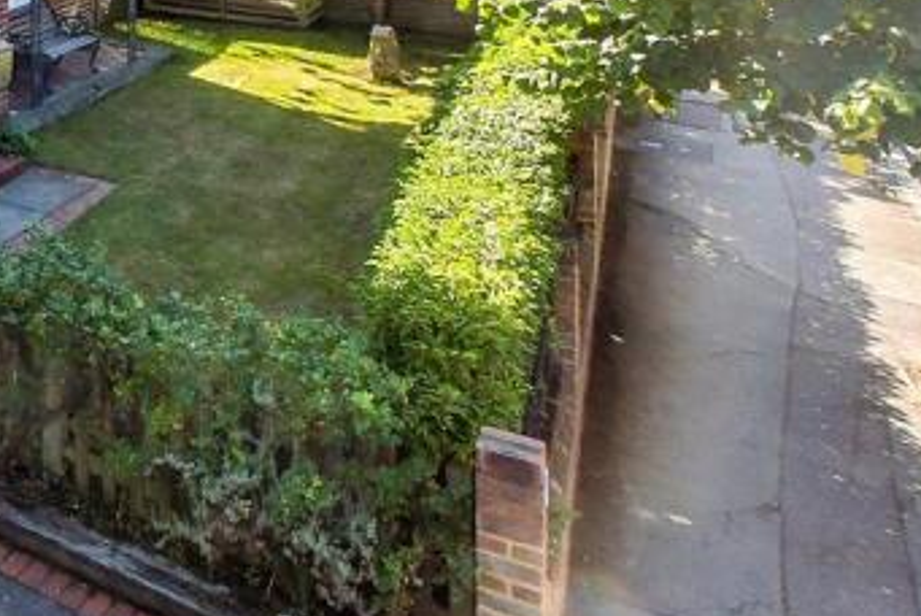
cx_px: -454
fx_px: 1152
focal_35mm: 45
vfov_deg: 26.7
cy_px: -112
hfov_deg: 28.5
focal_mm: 10
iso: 250
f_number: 9
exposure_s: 1/200
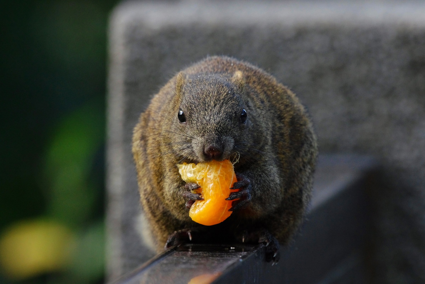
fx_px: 7968
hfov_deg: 3.1
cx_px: 212
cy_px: 142
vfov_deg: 2.0
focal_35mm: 675
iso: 3200
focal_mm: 450
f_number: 9
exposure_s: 1/320
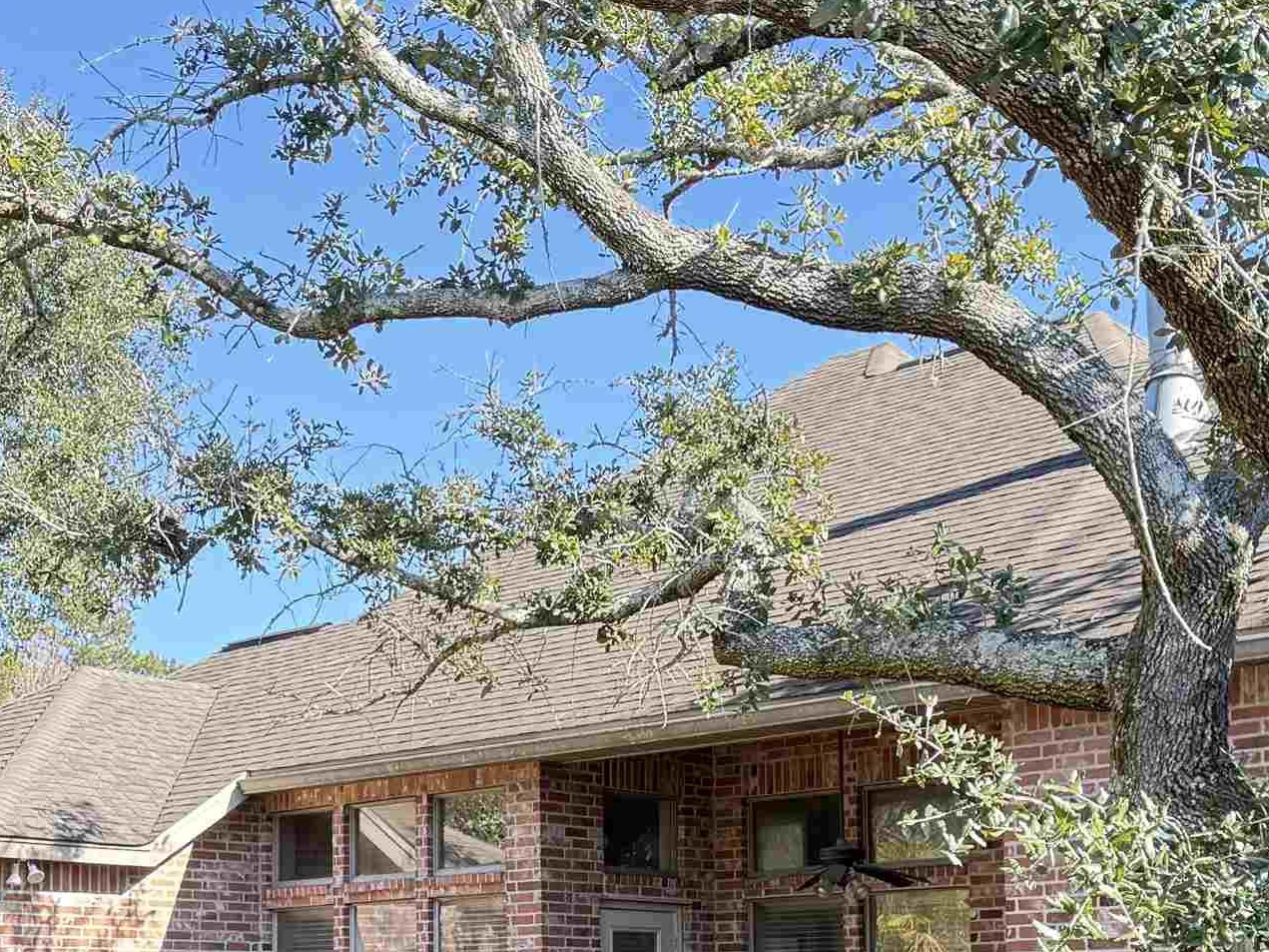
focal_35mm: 58
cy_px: 906
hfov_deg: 33.1
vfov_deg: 24.3
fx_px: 2126
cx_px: 501
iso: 100
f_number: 1.78
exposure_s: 1/338
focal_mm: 6.76
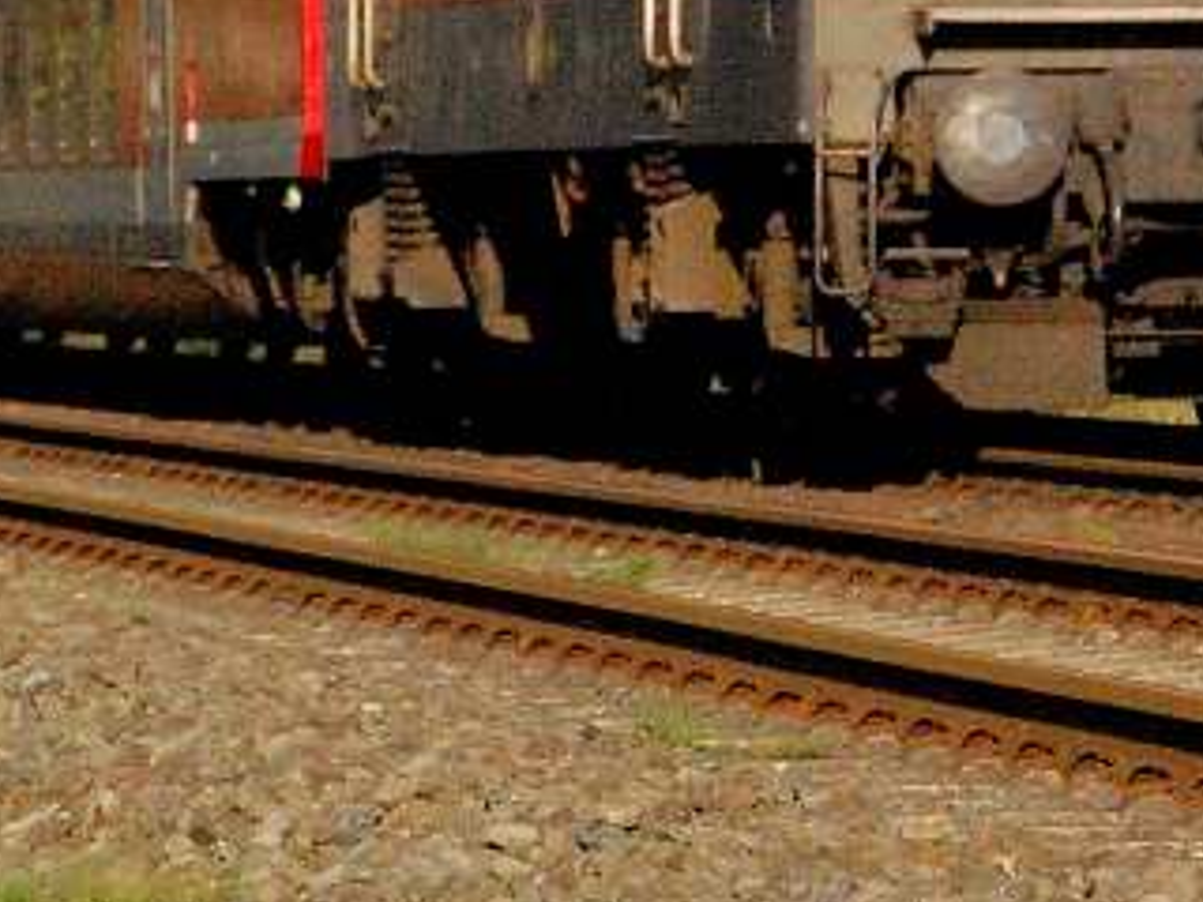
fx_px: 17967
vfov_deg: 2.9
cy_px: -77
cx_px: 511
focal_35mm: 517
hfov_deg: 3.8
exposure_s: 1/4000
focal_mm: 112
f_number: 7.1
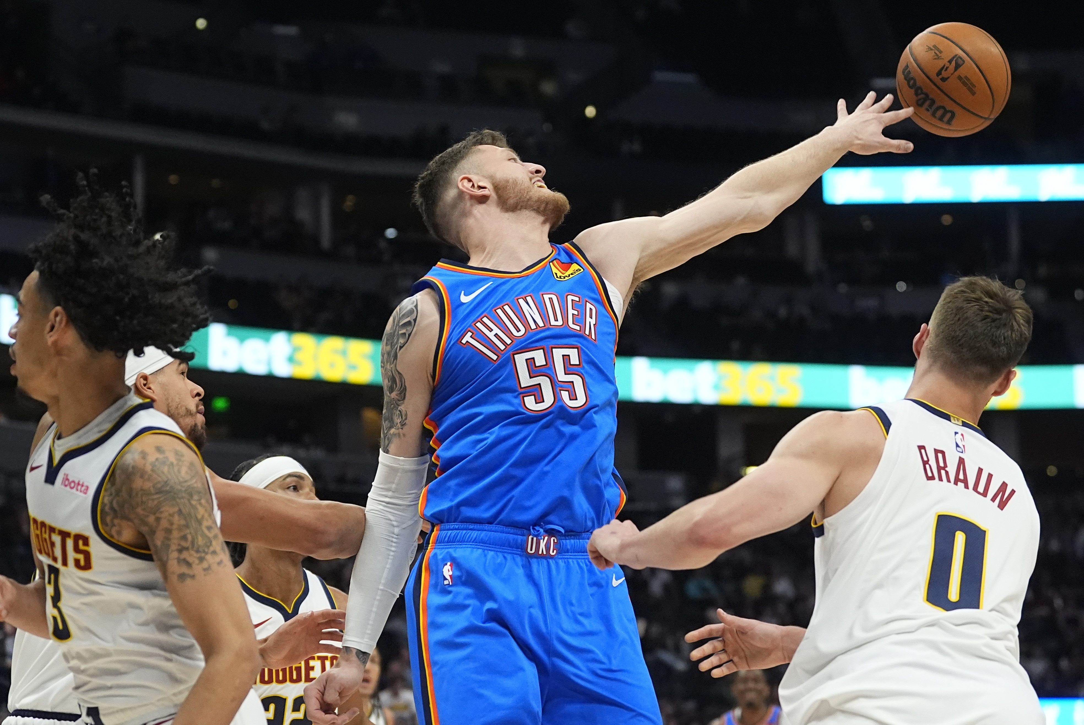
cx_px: 542
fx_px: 3164
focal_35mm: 105
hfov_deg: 19.4
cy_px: 362
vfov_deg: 13.1
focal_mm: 70
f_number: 3.2
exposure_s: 1/2000
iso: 4000
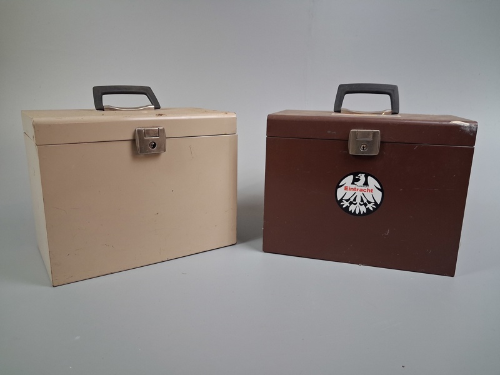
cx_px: 250
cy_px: 188
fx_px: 390
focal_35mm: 27
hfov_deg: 65.3
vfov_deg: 51.4
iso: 250
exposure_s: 1/50
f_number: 1.8
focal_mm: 4
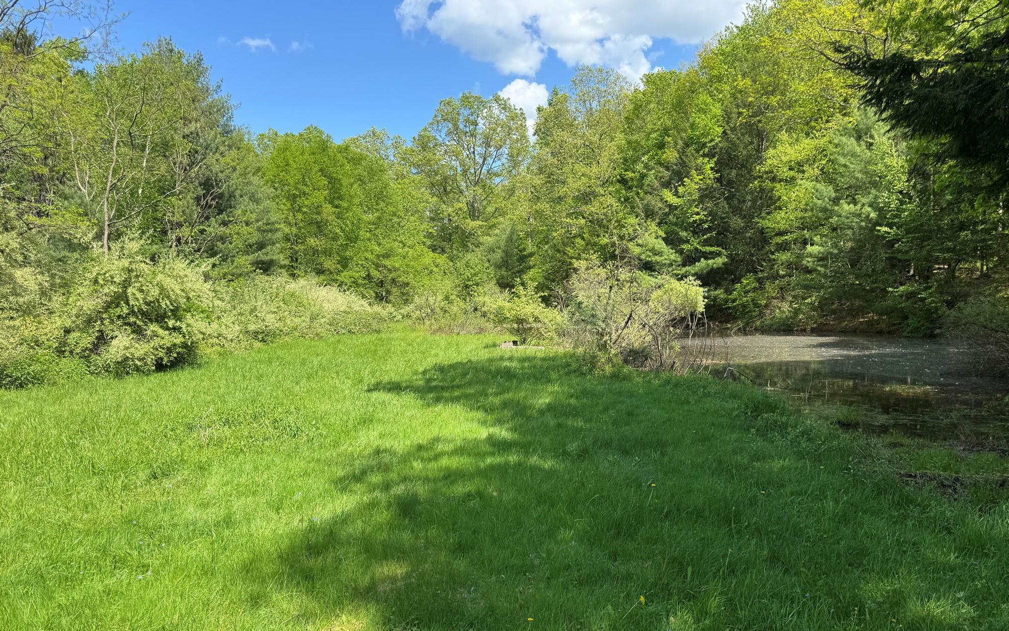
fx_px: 715
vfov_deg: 47.3
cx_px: 512
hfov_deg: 70.4
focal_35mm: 26
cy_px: 374
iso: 80
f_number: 1.78
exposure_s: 1/1869
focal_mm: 6.76
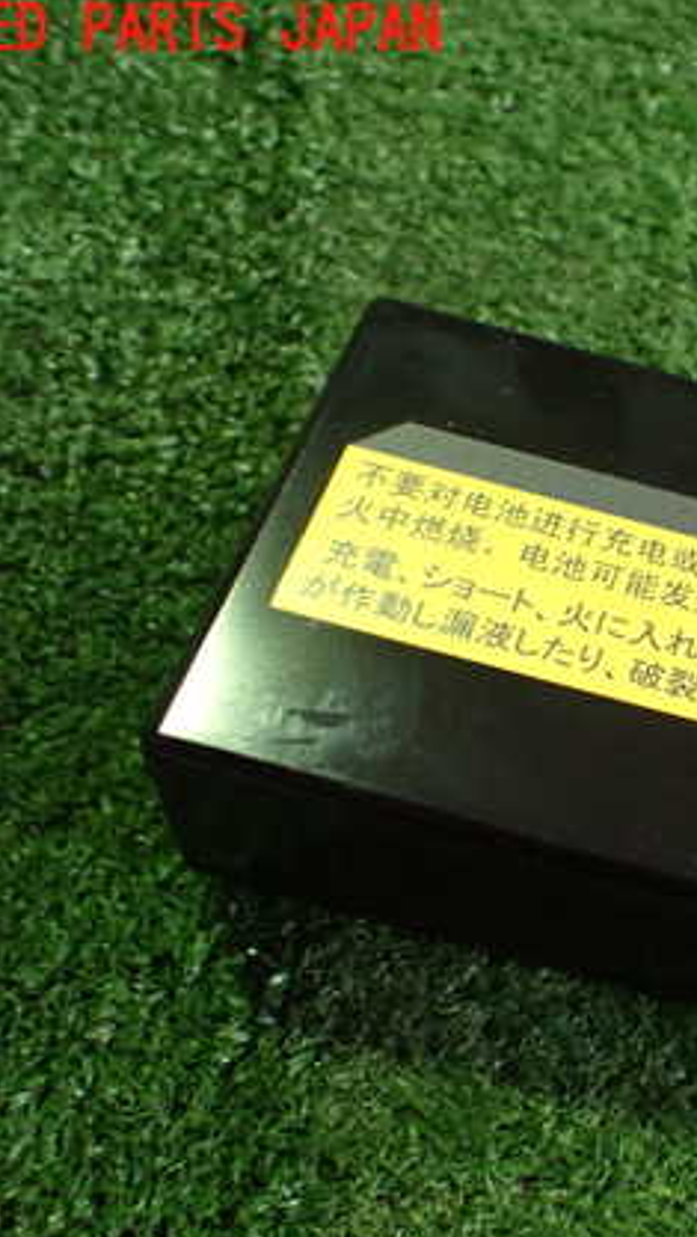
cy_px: 662
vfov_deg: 43.7
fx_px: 1542
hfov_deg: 23.7
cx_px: 792
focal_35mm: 47
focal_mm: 5.4
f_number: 2.3
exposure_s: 1/125
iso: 800
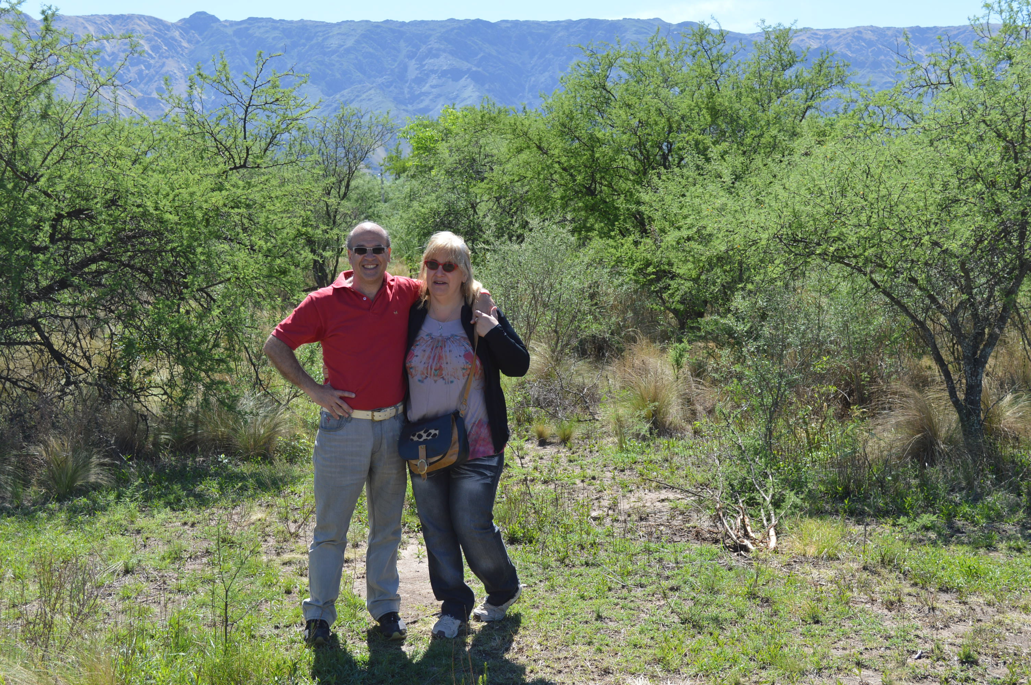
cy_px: 342
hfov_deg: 37.9
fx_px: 1502
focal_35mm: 52
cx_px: 516
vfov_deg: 25.7
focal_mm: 35
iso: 100
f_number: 7.1
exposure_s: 1/200
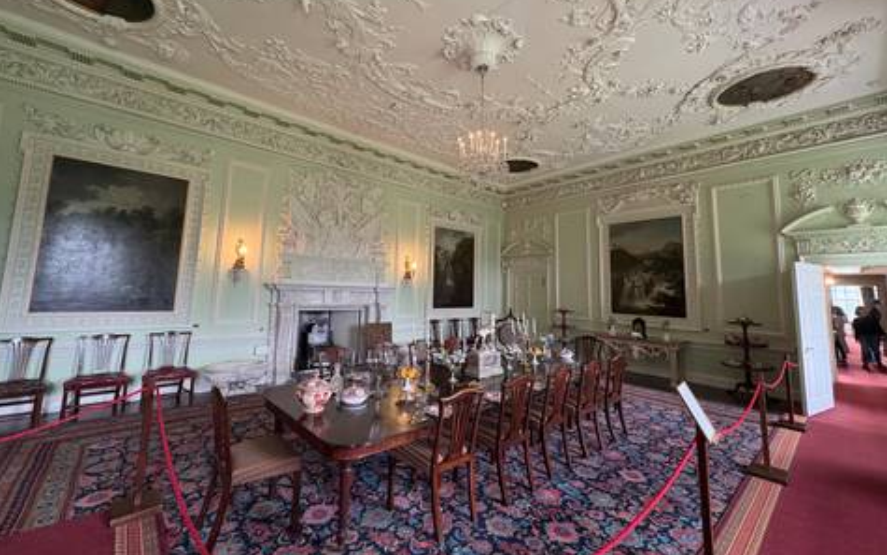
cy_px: 250
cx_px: 441
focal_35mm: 15
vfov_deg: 74.6
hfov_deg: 101.5
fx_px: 363
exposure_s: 1/100
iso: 320
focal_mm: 2.22
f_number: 2.2
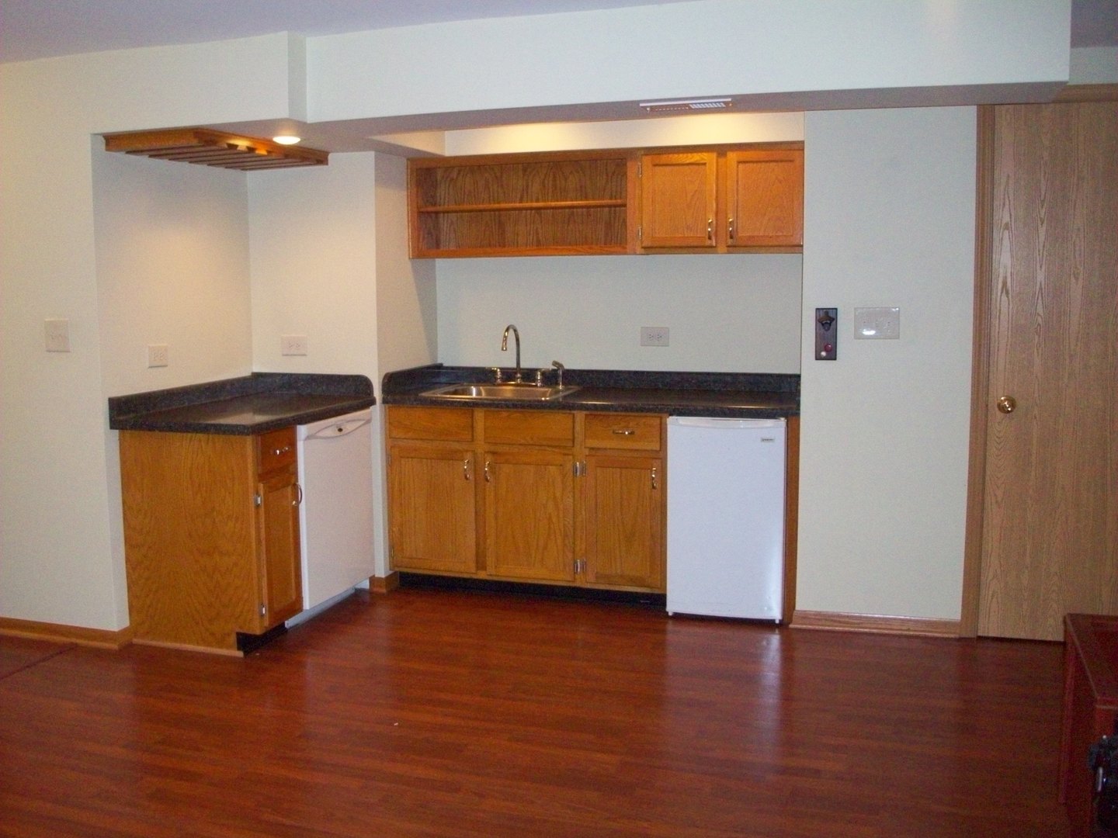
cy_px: 419
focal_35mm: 34
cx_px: 559
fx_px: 1098
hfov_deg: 54.0
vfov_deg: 41.8
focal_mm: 5.7
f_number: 2.8
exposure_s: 1/60
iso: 320
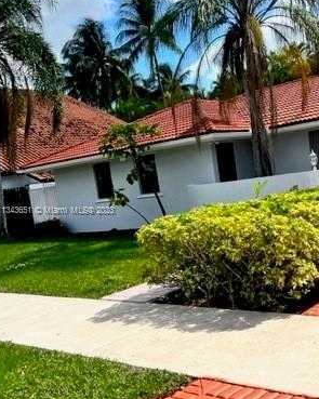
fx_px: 519
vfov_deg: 42.0
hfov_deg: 33.3
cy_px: 211
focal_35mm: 44
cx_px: 250
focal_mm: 5.7
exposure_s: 1/4115
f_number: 1.5
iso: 50
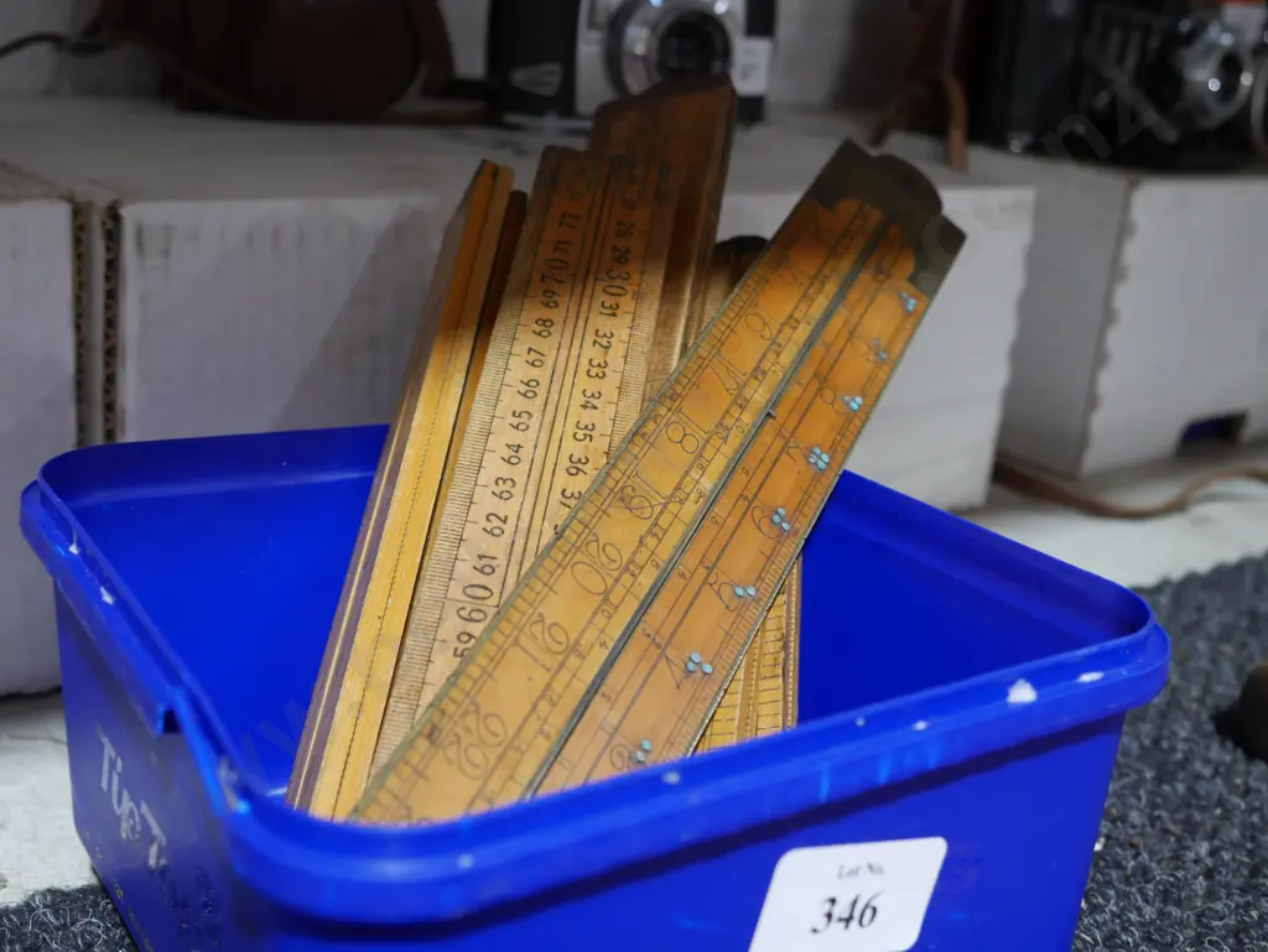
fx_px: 1612
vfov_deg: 32.9
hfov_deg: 42.9
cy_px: 476
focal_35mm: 44
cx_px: 634
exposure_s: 1/60
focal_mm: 22
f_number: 4.7
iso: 1250
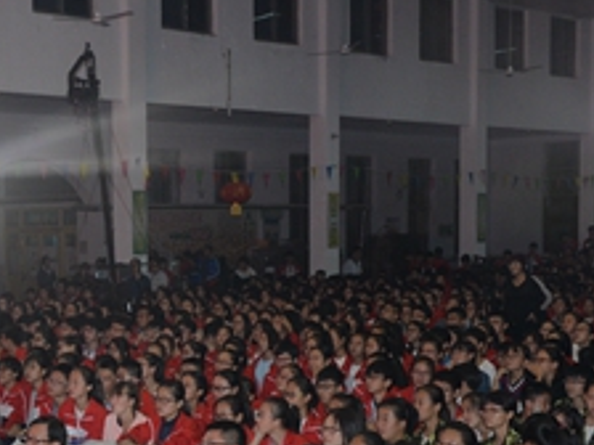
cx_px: 37
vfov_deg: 19.5
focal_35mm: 75
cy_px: 315
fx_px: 1287
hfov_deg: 25.1
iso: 800
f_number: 5
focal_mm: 35
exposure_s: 1/200
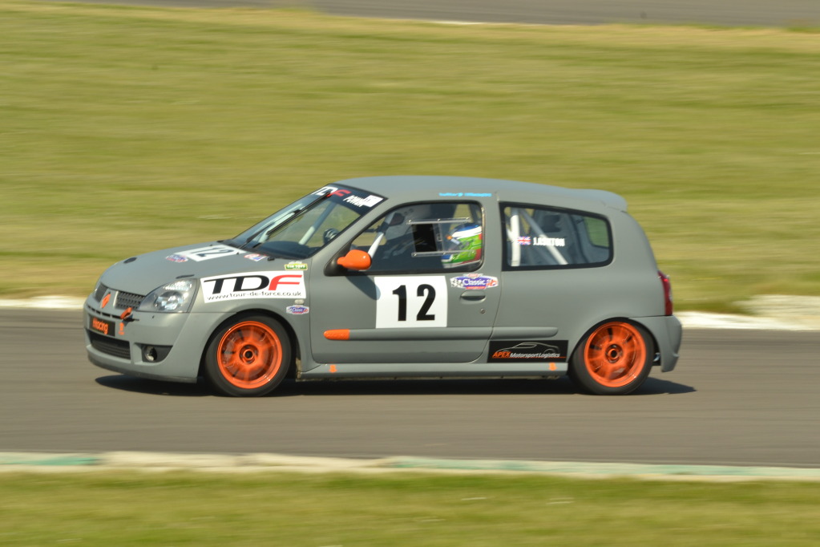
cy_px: 274
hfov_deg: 7.6
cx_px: 410
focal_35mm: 270
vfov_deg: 5.1
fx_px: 6150
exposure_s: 1/125
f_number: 20
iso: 200
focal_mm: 180
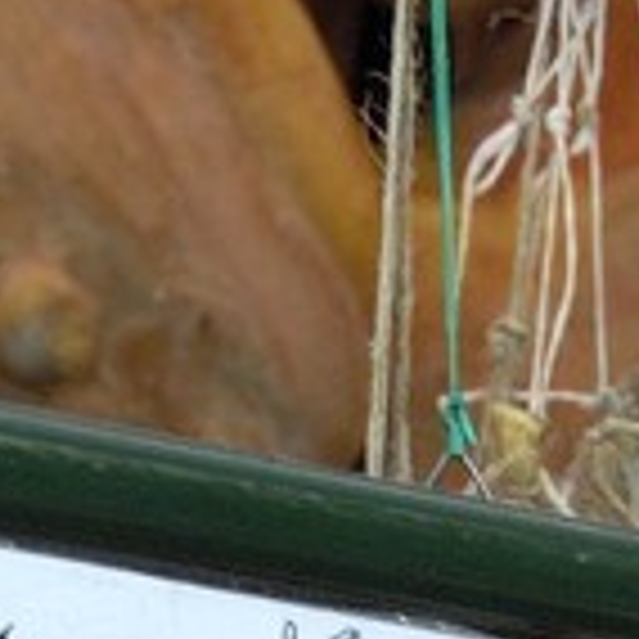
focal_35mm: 216
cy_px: 2268
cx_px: 1917
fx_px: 4507
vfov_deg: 6.8
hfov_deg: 7.2
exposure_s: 1/30
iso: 200
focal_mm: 15
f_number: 6.3
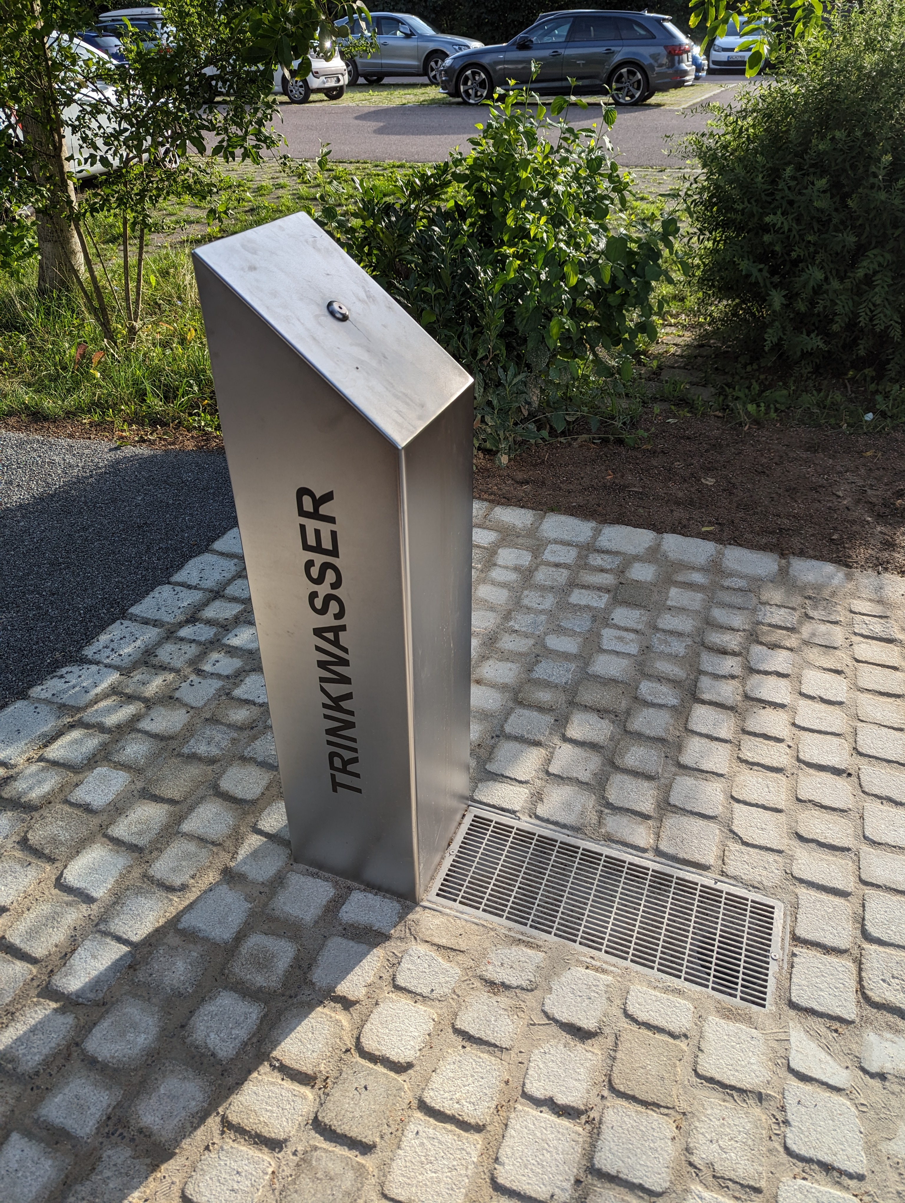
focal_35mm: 24
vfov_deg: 71.5
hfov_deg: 56.9
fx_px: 835
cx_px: 452
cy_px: 602
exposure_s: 1/786
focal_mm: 6.81
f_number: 1.85
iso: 45
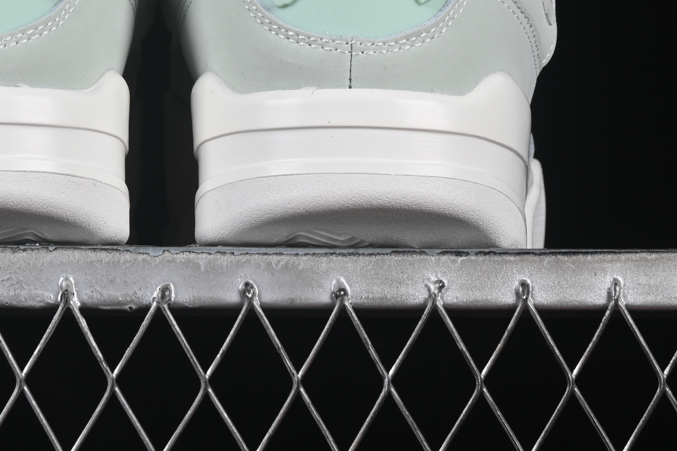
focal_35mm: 183
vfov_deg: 7.4
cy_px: -95
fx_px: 3442
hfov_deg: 11.2
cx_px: 166
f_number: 8
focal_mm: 50
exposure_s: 1/80
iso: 160
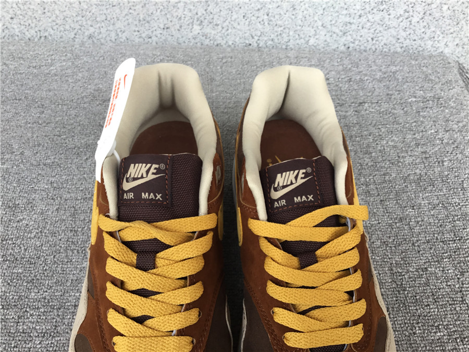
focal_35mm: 31
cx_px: 234
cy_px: 176
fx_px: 420
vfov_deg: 45.4
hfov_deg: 58.4
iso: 25
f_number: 2.4
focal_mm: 3.3
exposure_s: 1/106
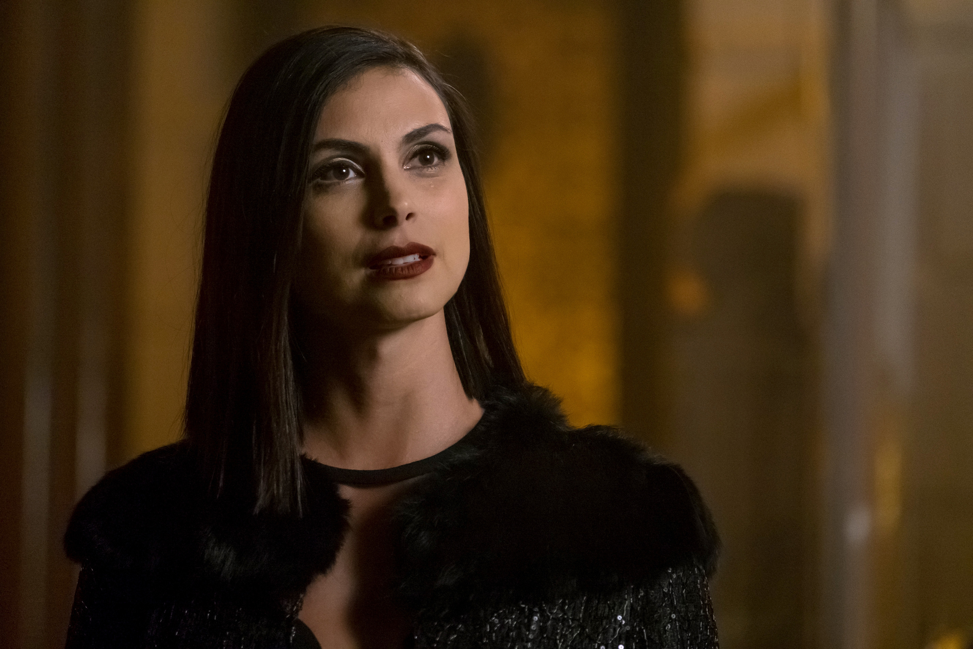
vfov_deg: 6.8
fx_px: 5460
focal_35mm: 202
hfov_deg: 10.2
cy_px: 324
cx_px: 486
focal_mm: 134.4
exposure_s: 1/180
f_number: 3.2
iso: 5000
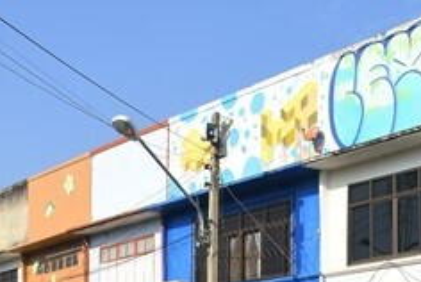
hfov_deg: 24.7
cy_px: 360
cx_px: 366
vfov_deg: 16.3
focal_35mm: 80
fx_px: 937
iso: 250
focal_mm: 18
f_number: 8
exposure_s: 1/640
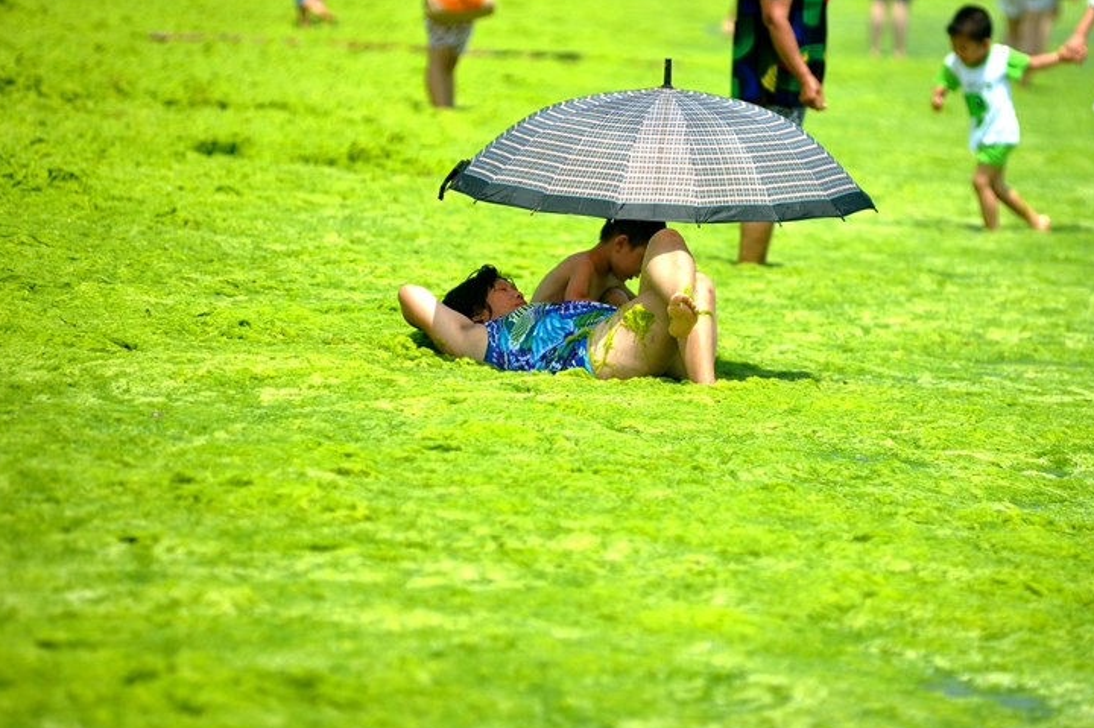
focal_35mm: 250
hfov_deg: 8.2
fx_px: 7592
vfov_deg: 5.5
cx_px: 653
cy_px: 280
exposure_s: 1/1250
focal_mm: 200
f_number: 4
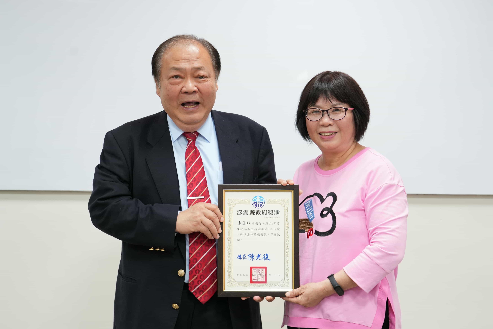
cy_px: 164
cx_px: 246
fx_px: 739
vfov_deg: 25.1
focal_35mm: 54
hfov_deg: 36.9
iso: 1600
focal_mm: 54
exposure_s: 1/80
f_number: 4.5
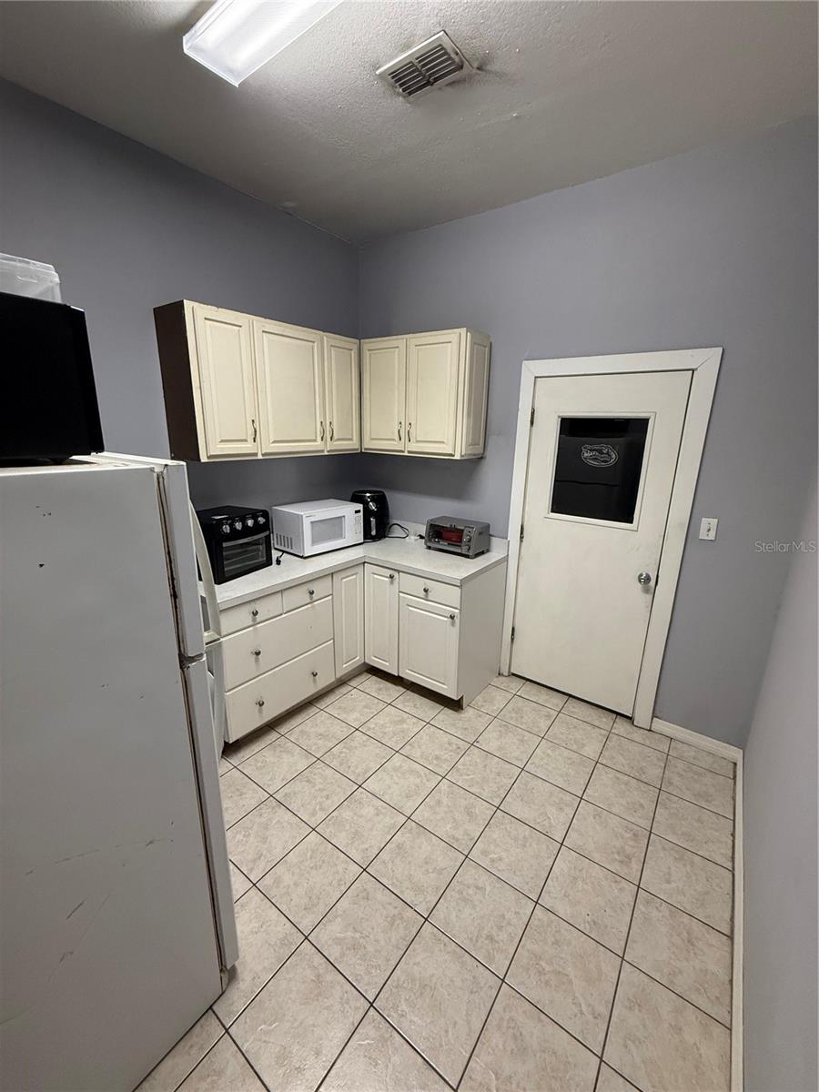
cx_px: 410
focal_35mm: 14
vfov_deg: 102.1
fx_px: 442
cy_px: 546
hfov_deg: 85.7
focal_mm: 2.22
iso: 320
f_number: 2.2
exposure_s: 1/120
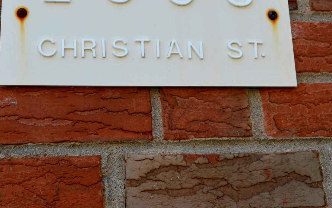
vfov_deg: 18.4
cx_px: 144
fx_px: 633
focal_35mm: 70
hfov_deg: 29.4
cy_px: 39
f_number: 5.6
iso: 125
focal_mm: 25
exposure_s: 1/125
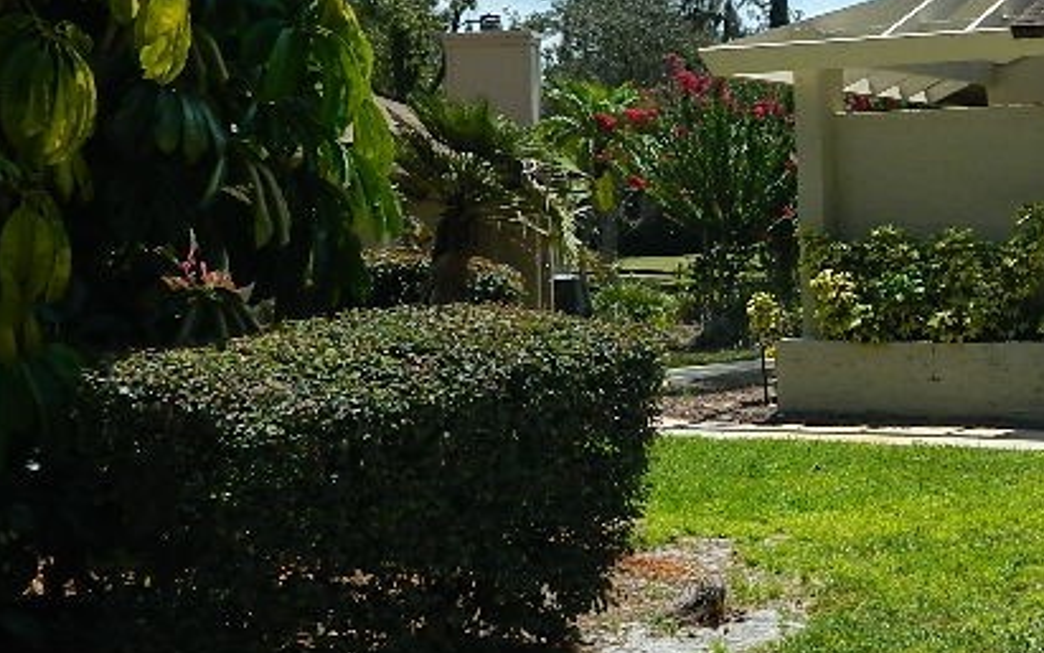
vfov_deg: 19.7
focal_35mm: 66
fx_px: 1878
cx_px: 826
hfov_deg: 30.4
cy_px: 282
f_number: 8.7
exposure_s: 1/160
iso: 80
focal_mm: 4.5
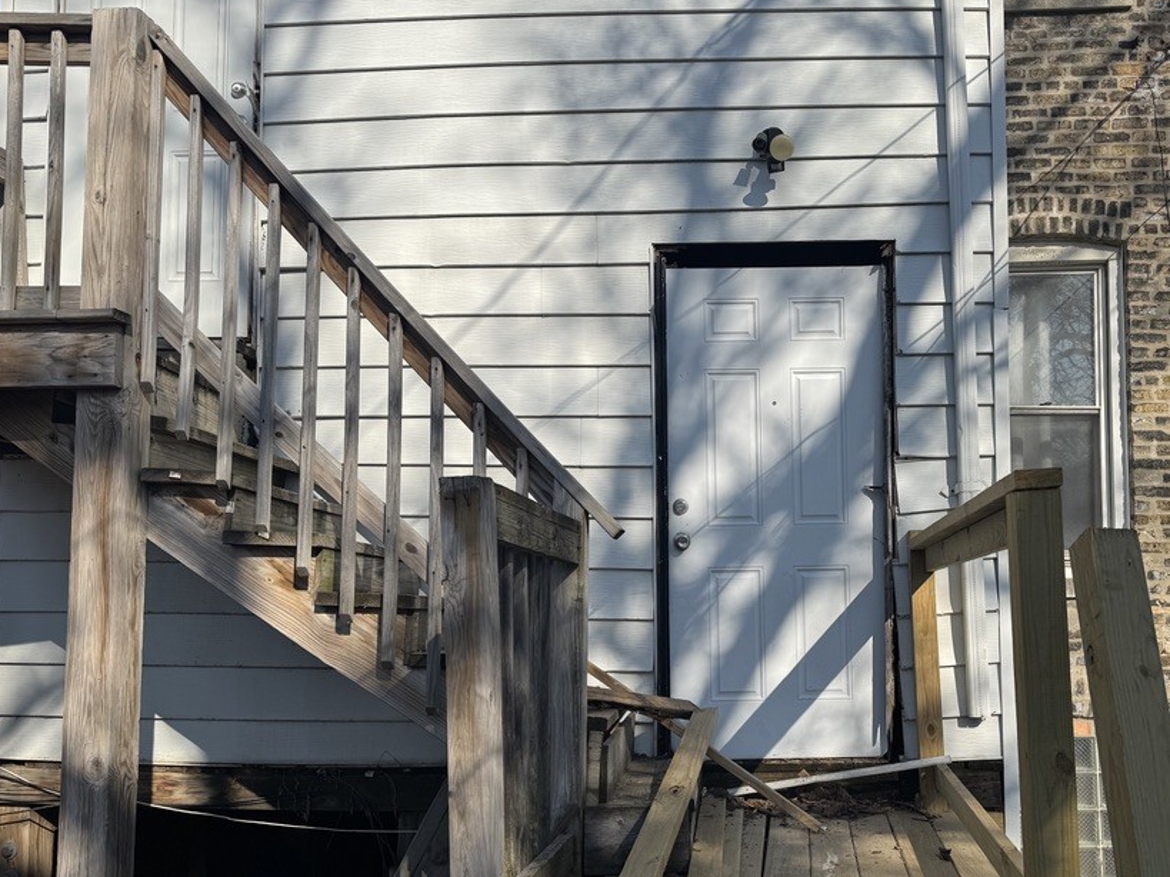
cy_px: 531
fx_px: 1014
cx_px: 713
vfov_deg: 46.5
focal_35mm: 30
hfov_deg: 59.4
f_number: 1.78
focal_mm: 6.76
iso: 80
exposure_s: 1/6410
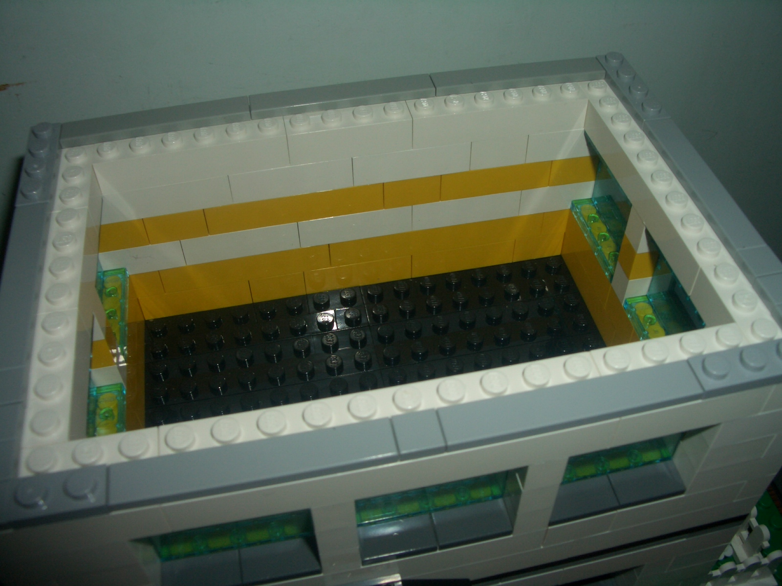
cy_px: 293
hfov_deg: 52.6
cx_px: 391
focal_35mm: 35
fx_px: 791
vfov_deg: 40.7
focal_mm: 5.8
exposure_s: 1/60
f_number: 4.3
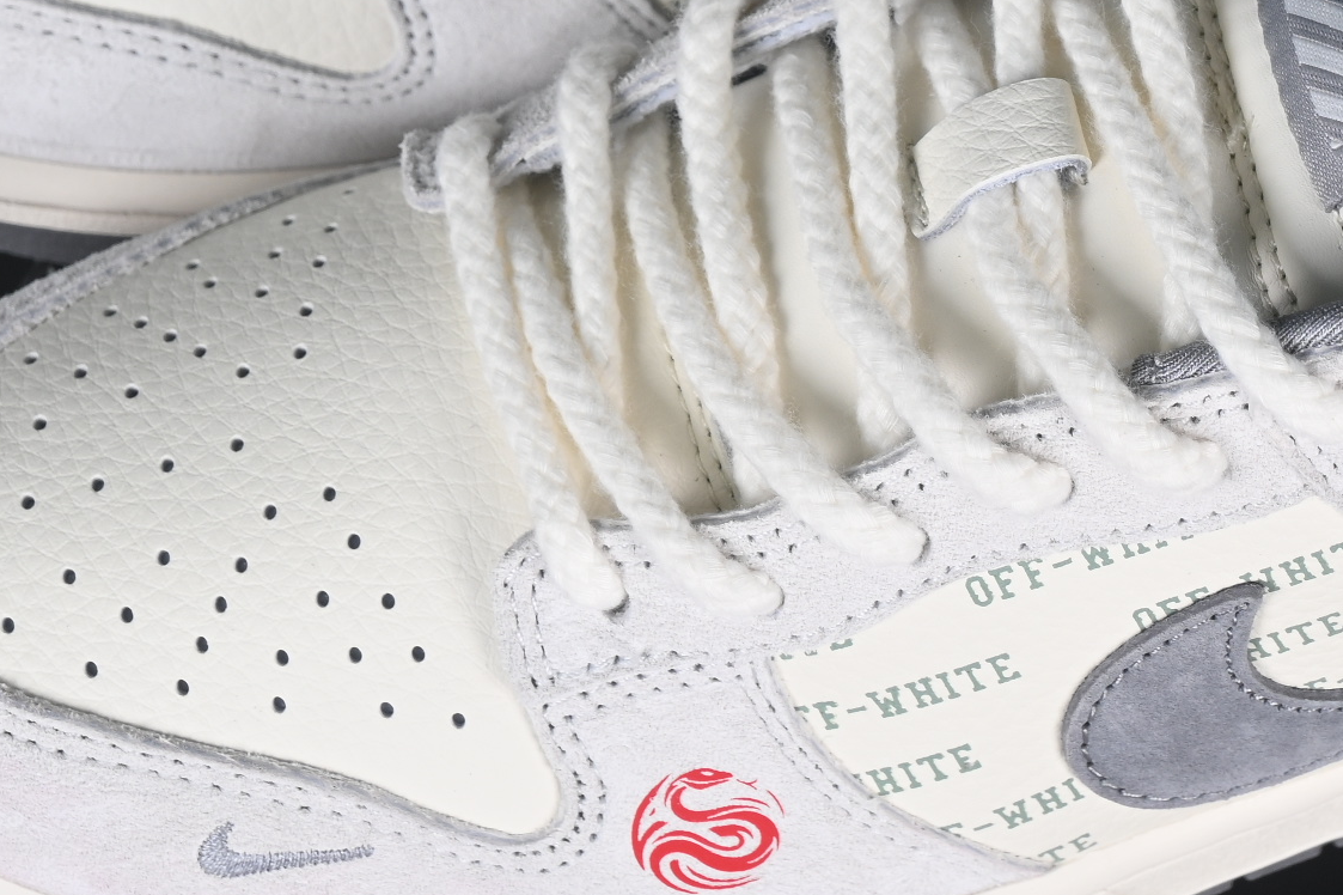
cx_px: 934
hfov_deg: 11.0
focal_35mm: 186
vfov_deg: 7.4
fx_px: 6936
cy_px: 80
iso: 160
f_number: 7.1
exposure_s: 1/80
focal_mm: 50
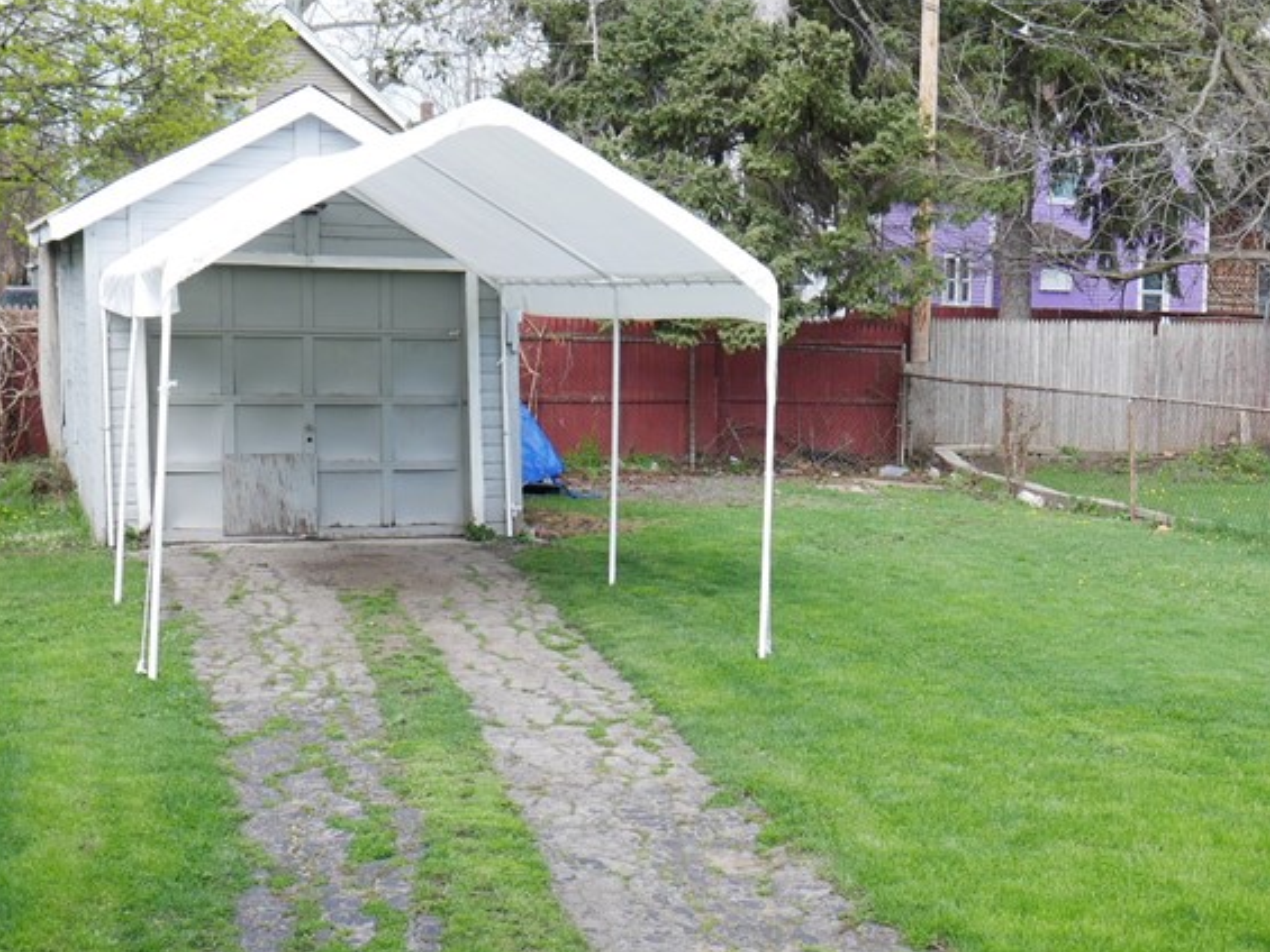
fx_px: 2128
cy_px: 525
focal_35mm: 58
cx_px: 910
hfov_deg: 32.7
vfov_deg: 25.2
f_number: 5.6
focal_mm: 16
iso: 200
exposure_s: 1/200
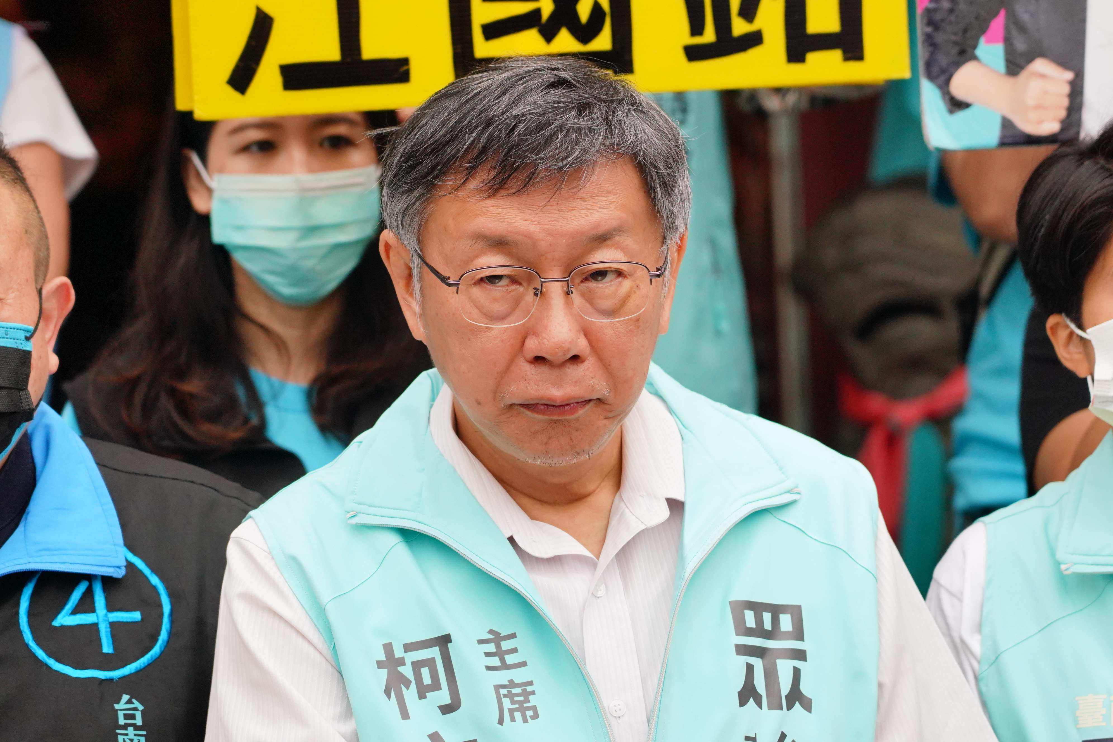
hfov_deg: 13.1
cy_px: 371
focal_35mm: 157
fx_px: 4854
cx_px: 556
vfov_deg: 8.7
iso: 1600
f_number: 4
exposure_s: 1/2000
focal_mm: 105
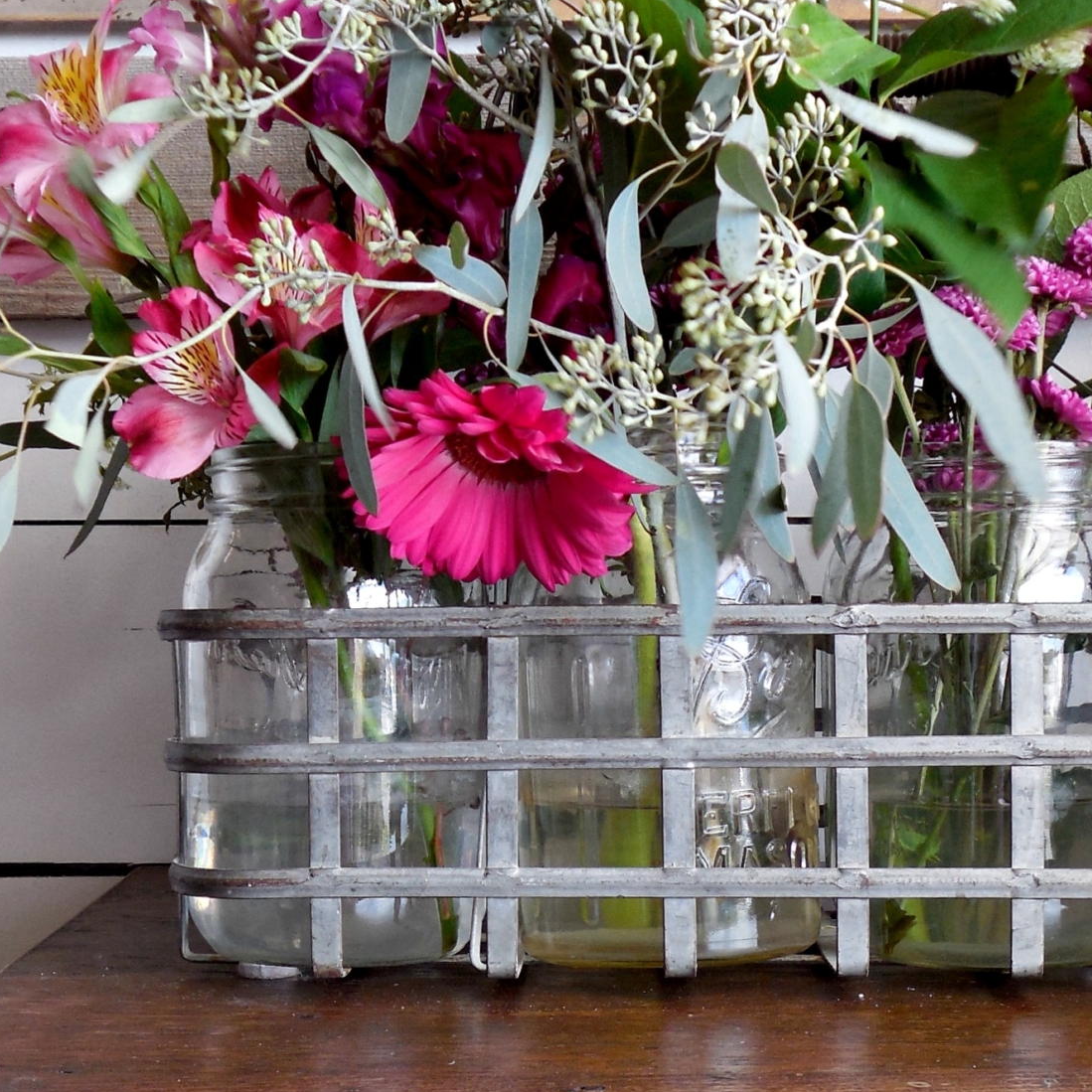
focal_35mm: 70
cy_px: 834
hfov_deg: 24.7
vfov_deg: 24.4
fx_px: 2498
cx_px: 536
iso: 125
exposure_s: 1/50
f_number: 3.9
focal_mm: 6
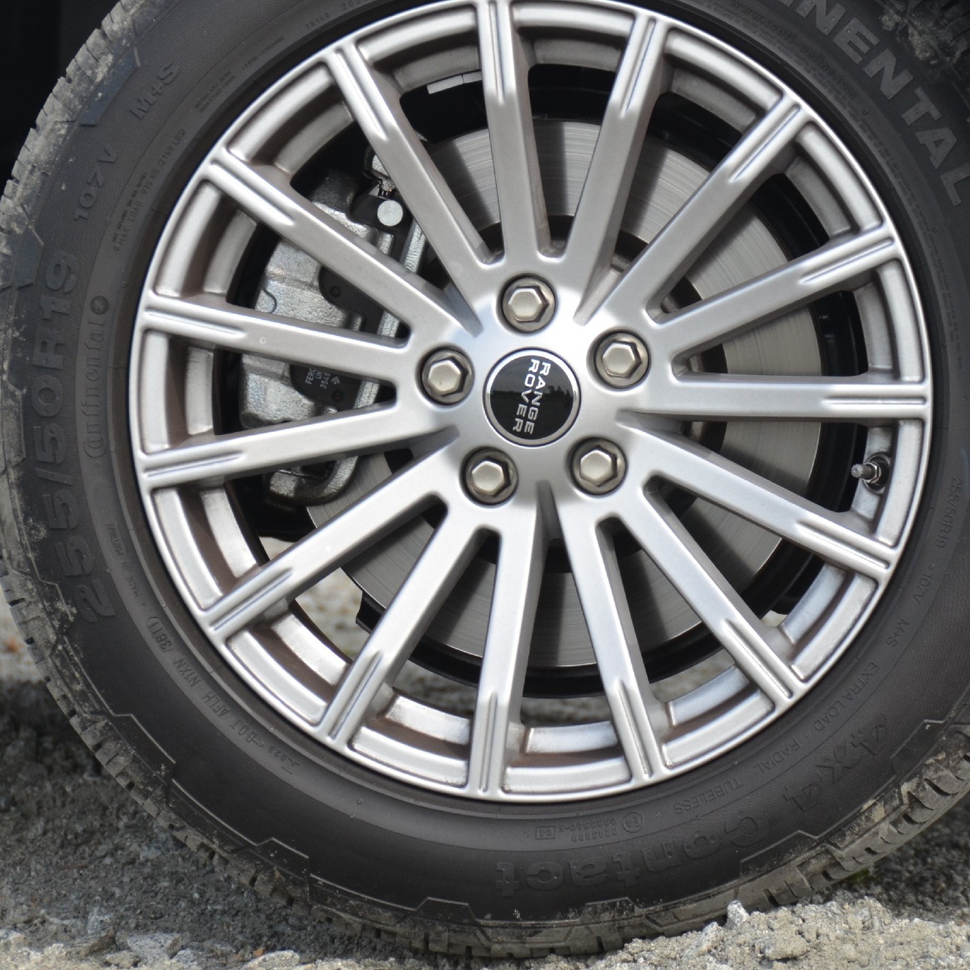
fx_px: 10297
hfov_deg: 5.4
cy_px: 401
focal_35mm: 325
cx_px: 594
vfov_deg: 5.4
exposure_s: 1/1000
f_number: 5.6
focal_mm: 135
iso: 500
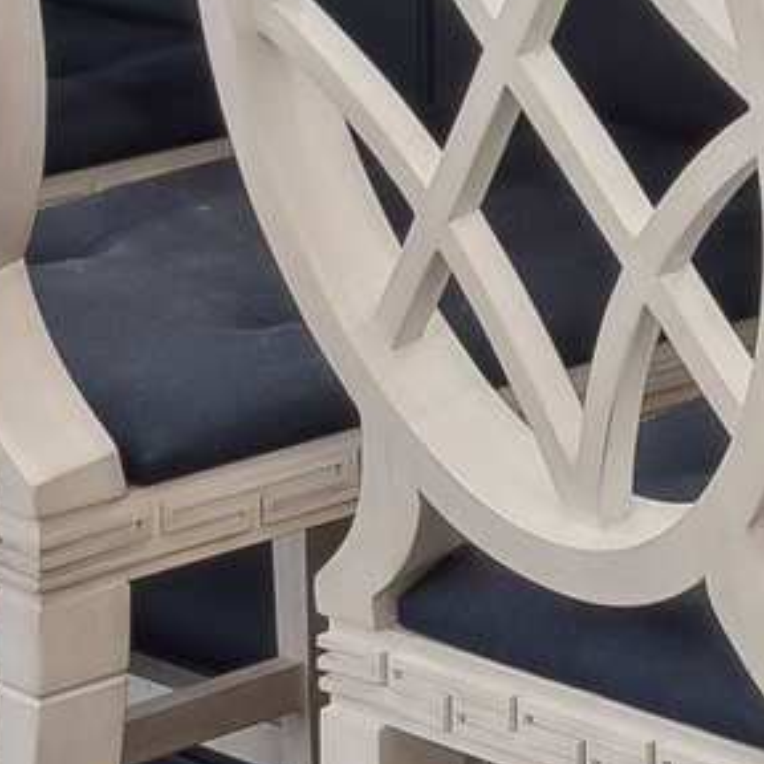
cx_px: 2422
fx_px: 3734
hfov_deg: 9.0
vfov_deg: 10.9
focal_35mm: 150
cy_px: -602
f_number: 11
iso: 200
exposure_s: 1/6
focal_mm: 16.5
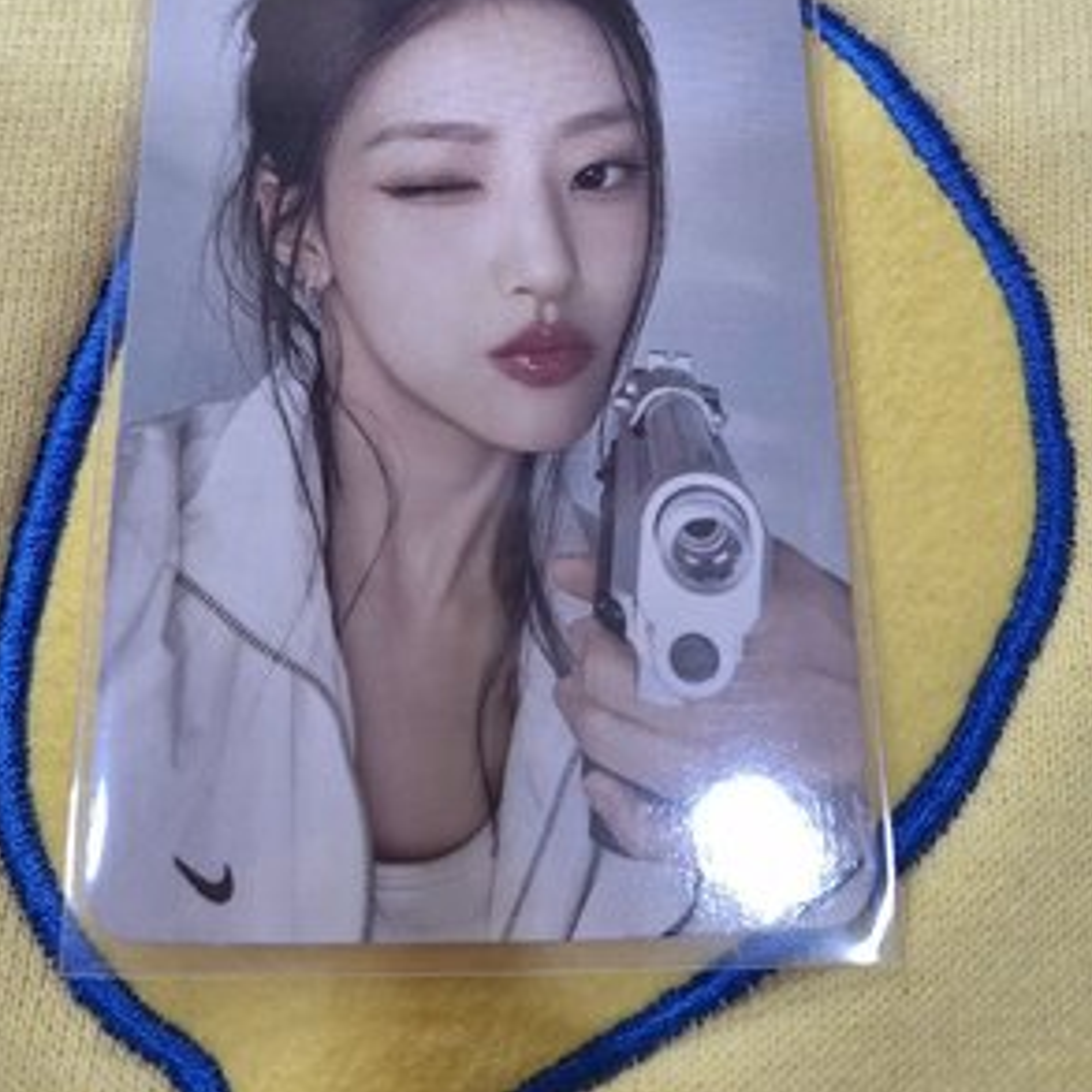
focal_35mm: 37
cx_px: 529
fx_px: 1321
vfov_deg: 42.4
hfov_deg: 44.9
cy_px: 181
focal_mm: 5.54
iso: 80
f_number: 1.8
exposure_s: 1/40
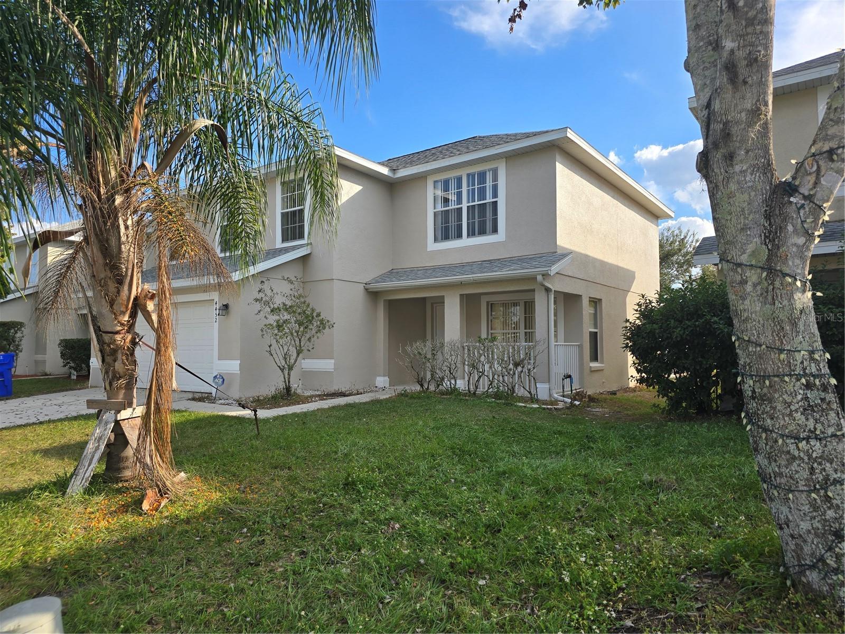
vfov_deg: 58.9
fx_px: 561
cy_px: 317
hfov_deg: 73.9
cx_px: 422
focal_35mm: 23
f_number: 1.7
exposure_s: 1/431
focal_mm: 6.3
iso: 12
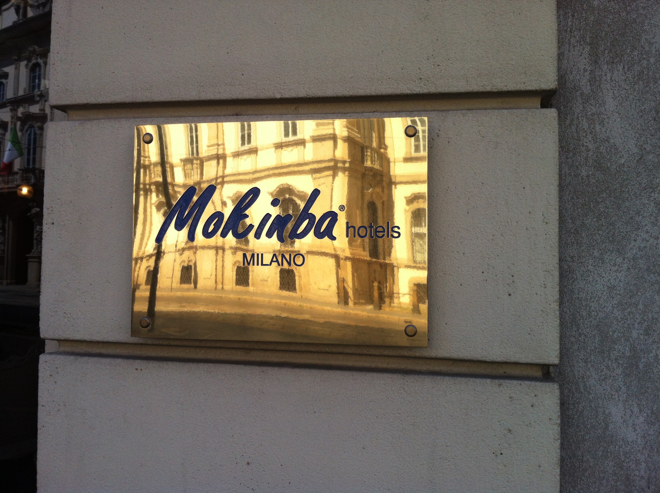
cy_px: 246
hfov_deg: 52.7
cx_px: 330
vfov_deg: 40.6
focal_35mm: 35
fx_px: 666
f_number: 2.8
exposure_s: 1/773
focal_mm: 3.85
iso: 80
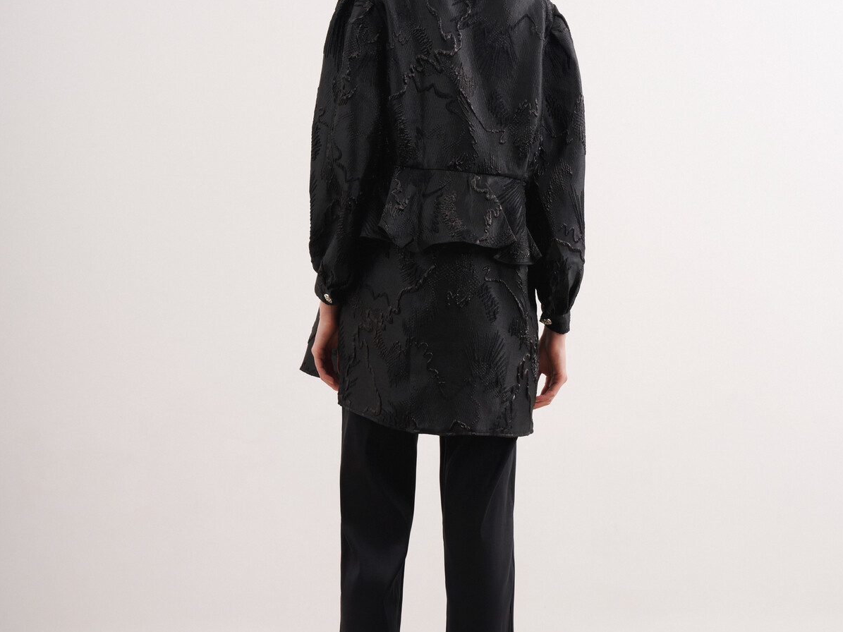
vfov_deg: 17.6
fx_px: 2045
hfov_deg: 23.3
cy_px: 317
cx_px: 422
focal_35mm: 84
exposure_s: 1/160
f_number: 11
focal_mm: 58
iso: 400
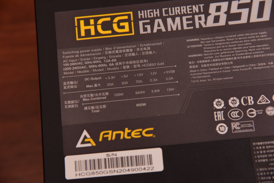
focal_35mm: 120
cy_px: 92
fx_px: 913
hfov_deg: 17.1
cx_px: 137
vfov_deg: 11.4
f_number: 5.6
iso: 1600
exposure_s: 1/60
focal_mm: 120
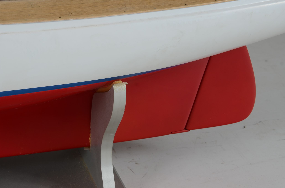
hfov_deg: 17.4
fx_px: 932
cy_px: 105
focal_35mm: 118
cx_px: 120
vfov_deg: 11.6
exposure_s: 1/60
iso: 125
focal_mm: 66
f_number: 9
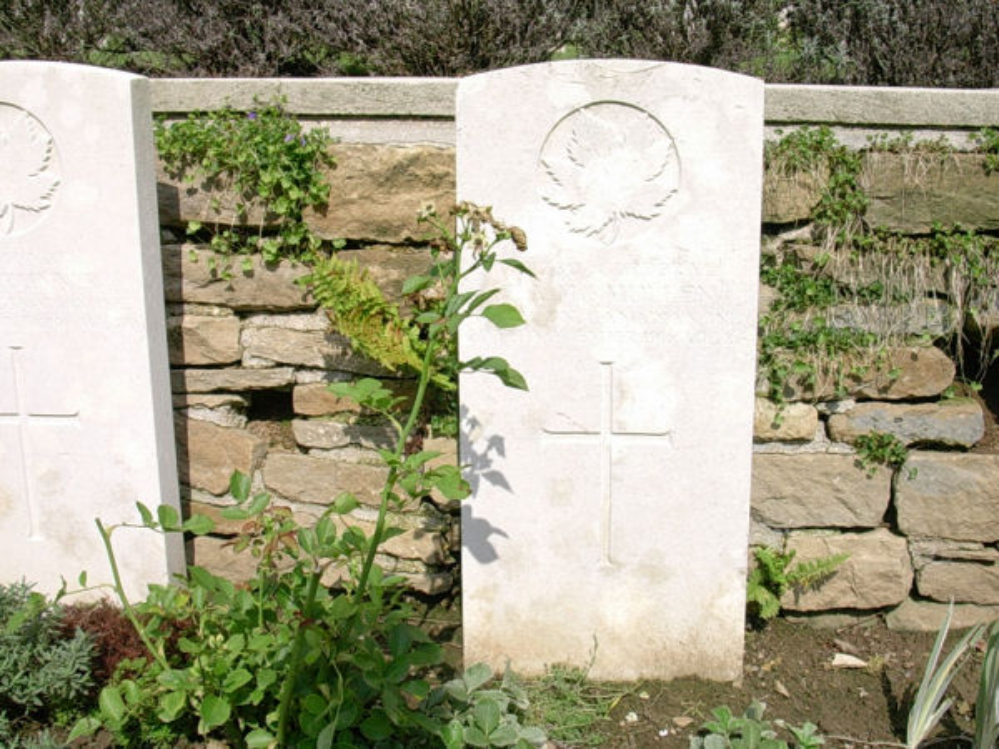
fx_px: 1299
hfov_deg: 42.1
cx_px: 500
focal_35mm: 45
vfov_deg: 32.2
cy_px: 374
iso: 70
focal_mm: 6.7
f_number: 5.8
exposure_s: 1/430
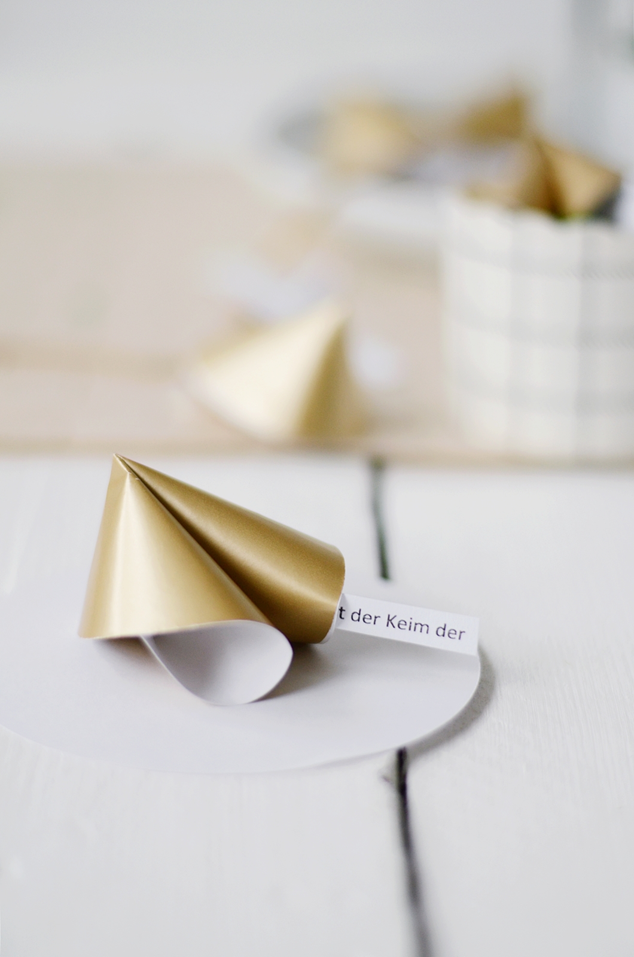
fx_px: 1990
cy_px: 478
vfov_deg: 27.0
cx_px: 317
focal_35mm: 75
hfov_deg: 18.1
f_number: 2
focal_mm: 50
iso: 500
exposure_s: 1/500
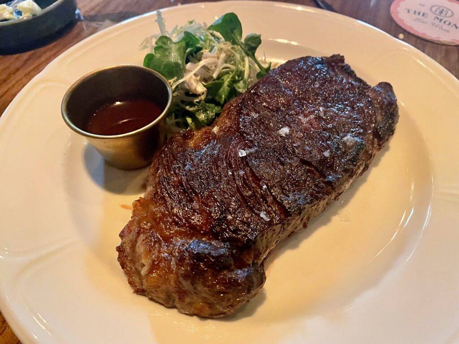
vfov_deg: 53.1
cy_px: 172
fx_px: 345
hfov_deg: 67.3
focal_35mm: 26
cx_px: 230
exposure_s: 1/30
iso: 800
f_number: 1.6
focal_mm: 4.2
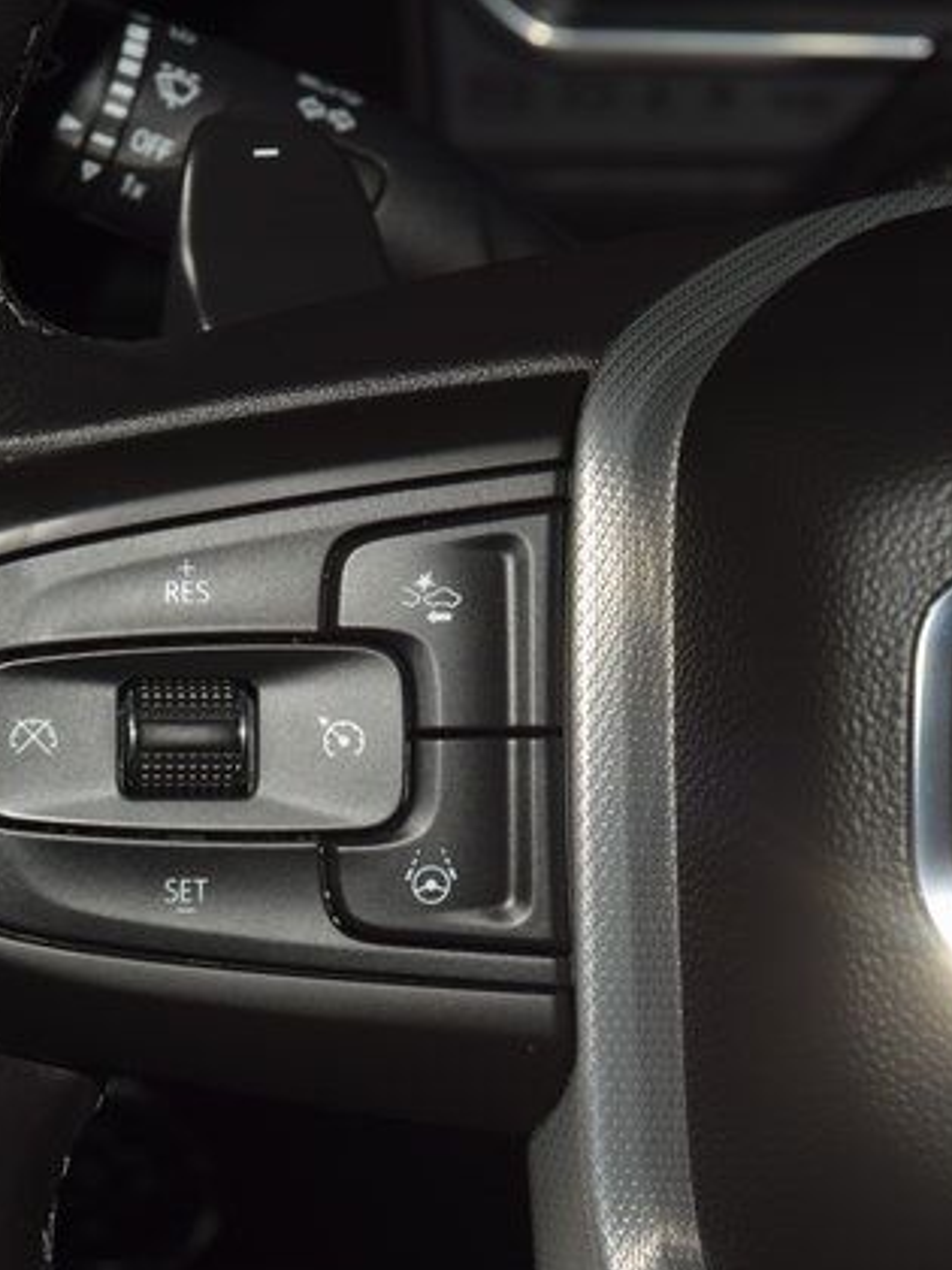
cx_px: 363
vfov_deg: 12.8
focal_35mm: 154
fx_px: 5647
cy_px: 640
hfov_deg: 9.6
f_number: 8
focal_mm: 70
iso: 100
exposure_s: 1/125
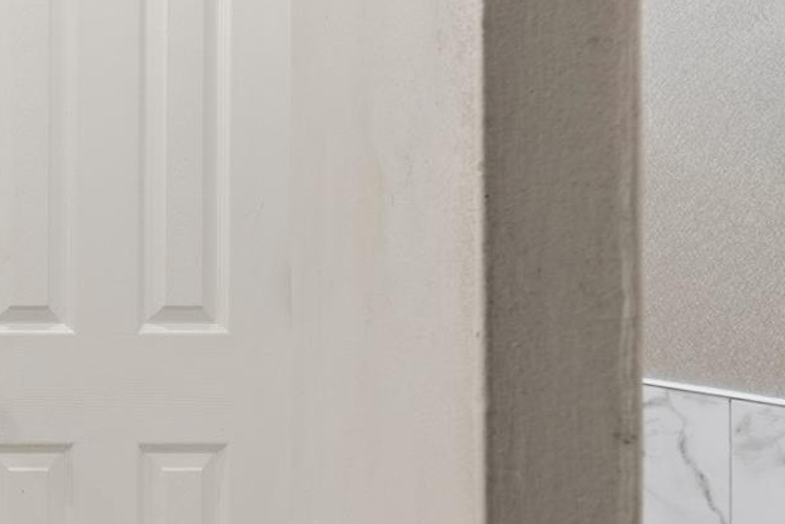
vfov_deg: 27.5
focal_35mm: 49
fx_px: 1068
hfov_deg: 25.9
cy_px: 230
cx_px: -467
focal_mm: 10
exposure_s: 1
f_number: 9
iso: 100
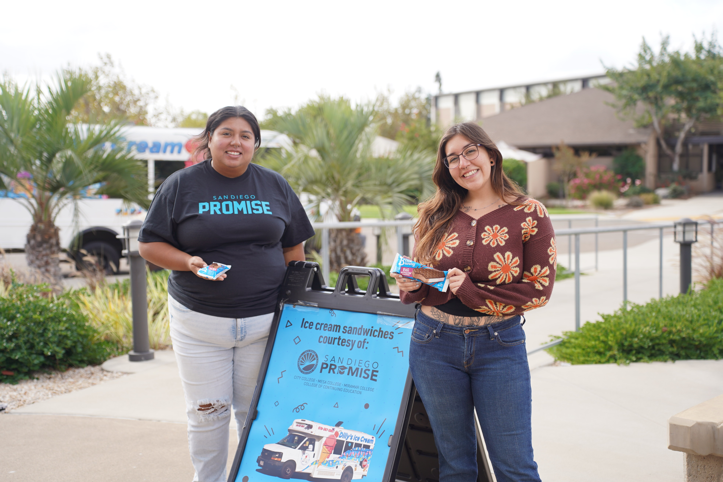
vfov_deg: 27.0
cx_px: 362
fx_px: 1004
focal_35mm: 50
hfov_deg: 39.6
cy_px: 241
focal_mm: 50
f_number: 2.8
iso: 100
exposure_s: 1/500
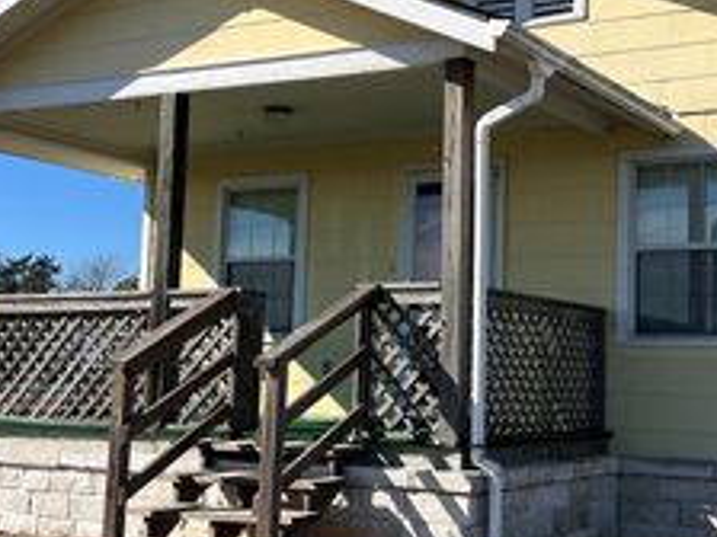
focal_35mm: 58
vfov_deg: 25.2
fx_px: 1201
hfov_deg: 33.0
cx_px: 455
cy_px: 257
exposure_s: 1/3745
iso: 50
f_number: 1.6
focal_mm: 5.1
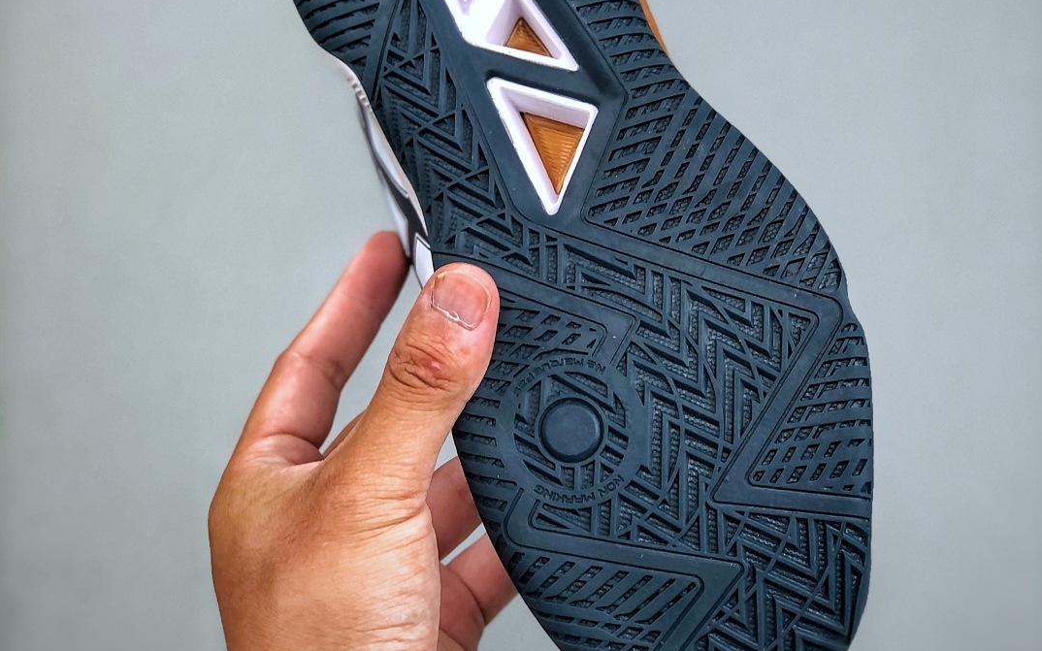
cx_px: 523
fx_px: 2300
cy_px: 205
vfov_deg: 16.1
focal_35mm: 81
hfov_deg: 25.5
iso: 25
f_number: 2.8
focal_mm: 6.6
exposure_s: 1/50
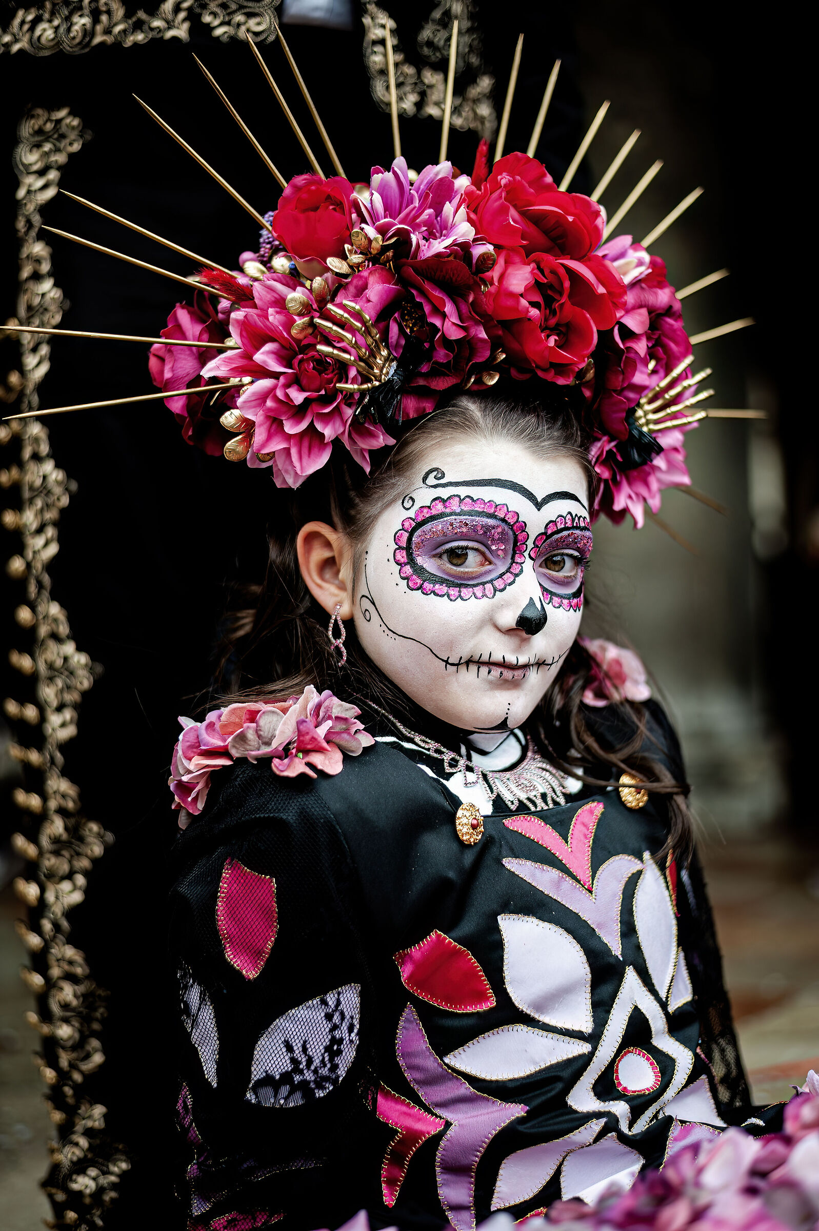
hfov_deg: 27.0
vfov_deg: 39.6
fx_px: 1708
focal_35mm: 50
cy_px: 616
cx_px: 410
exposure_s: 1/1250
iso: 400
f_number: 2
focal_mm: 50
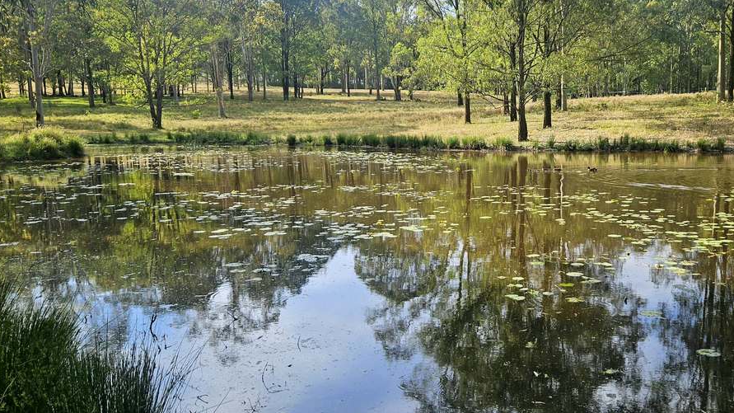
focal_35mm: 36
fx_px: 701
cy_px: 209
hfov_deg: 54.6
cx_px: 466
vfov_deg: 32.8
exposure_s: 1/833
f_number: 1.8
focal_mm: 5.4
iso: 25
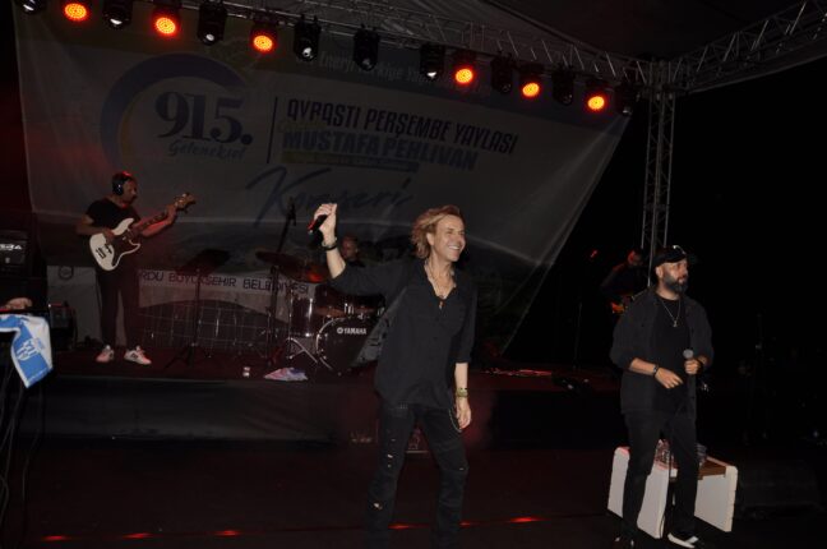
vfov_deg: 47.8
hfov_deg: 67.5
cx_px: 414
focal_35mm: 27
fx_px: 619
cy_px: 274
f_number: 3.5
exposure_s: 1/60
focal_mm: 18
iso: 200
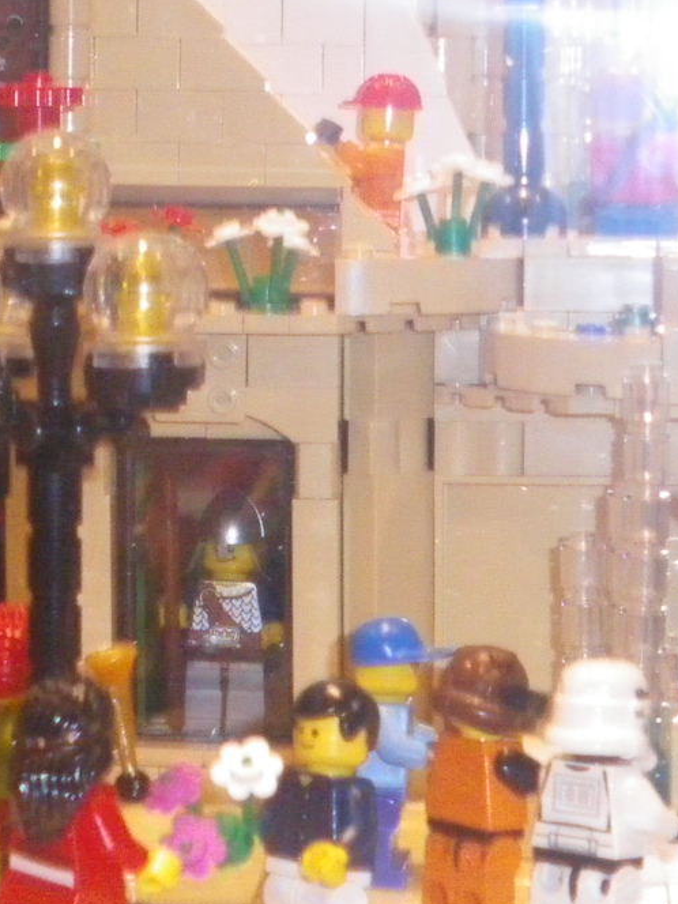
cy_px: 257
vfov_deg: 15.7
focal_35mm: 125
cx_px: 780
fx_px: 3264
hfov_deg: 11.6
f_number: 3.5
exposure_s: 1/50
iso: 400
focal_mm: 6.3
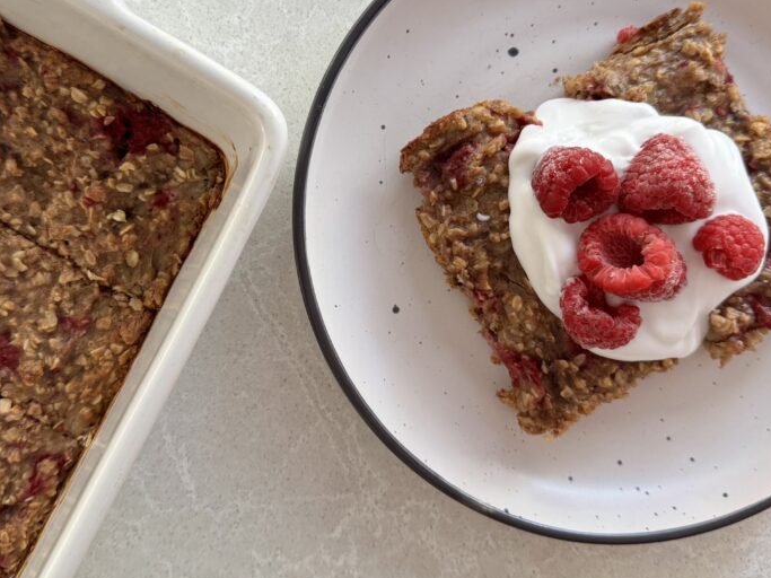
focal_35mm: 36
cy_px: 214
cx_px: 360
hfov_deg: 51.3
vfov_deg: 39.4
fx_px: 802
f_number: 1.78
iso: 160
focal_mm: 6.76
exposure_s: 1/121
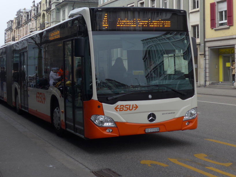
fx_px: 423
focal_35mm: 62
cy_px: 53
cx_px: 109
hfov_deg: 31.2
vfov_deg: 23.5
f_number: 2.8
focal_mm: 9
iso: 80
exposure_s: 1/1000
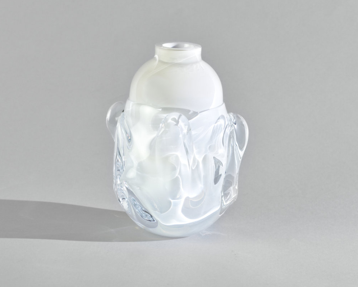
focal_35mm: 106
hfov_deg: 18.1
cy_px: 71
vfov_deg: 14.5
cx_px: 179
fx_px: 1123
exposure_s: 1/25
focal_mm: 50
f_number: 6.3
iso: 400
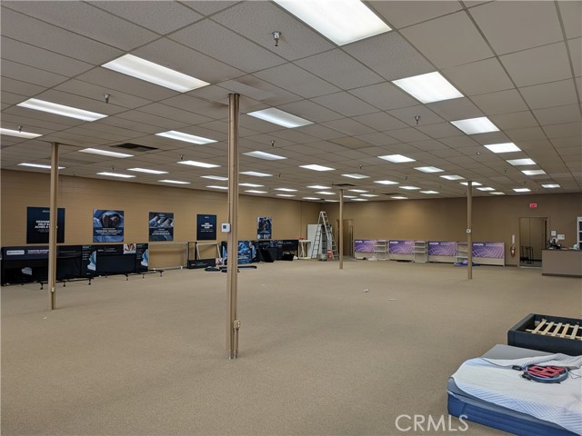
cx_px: 291
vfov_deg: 56.8
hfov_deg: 71.6
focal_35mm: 24
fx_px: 404
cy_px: 218
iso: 47
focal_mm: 4.53
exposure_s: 1/120
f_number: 1.7
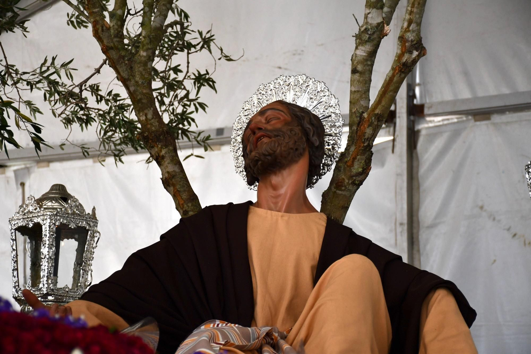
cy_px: 177
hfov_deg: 20.6
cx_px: 266
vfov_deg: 13.8
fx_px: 1460
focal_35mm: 99
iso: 800
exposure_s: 1/250
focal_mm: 66
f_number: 5
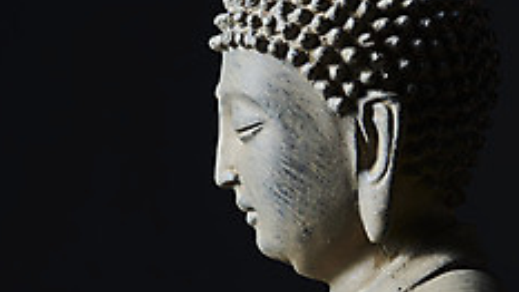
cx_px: -14
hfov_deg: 7.6
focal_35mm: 283
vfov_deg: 4.3
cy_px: 386
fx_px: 3894
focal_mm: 105
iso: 64
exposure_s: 1/125
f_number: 8
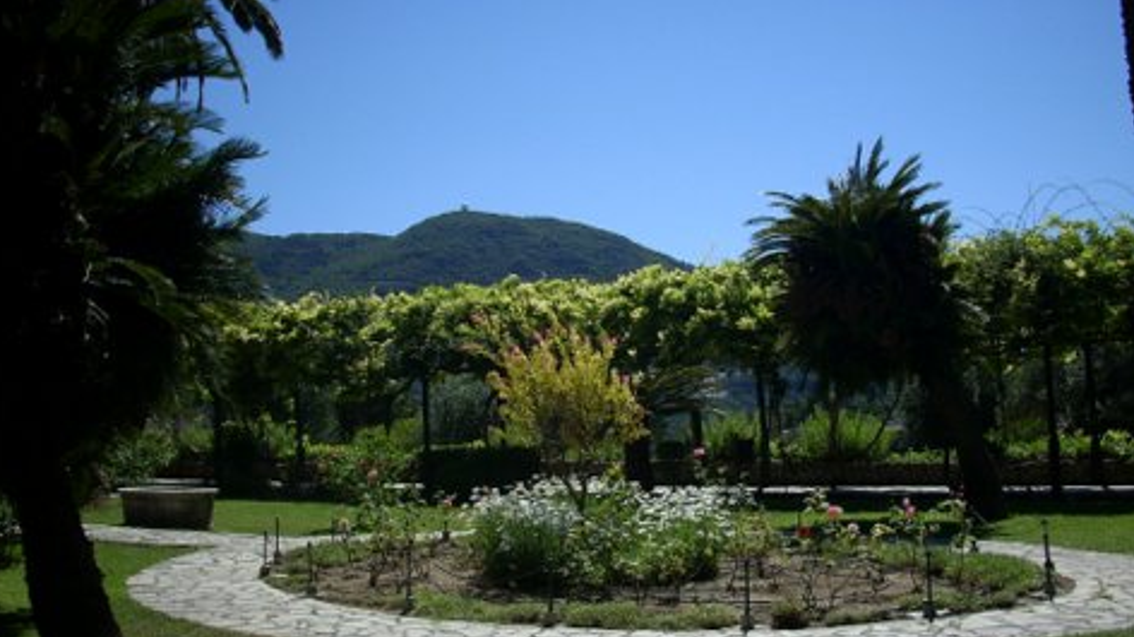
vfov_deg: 28.9
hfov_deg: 49.4
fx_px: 1232
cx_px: 560
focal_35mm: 41
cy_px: 276
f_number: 5.6
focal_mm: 6.2
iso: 64
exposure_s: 1/420
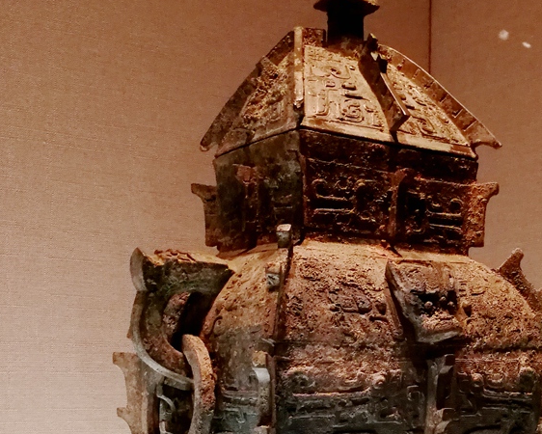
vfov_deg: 29.5
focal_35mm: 50
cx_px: 330
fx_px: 802
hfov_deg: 37.2
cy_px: 352
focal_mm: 3.95
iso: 400
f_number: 2.2
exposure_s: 1/25
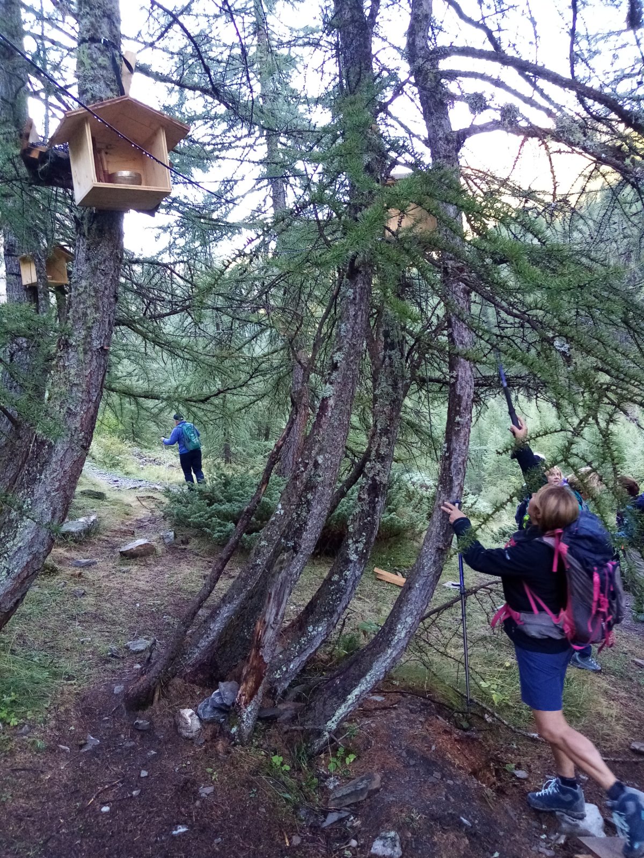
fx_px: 645
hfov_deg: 53.1
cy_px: 429
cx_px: 322
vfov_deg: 67.3
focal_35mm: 26
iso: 253
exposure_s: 1/33.3
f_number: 1.8
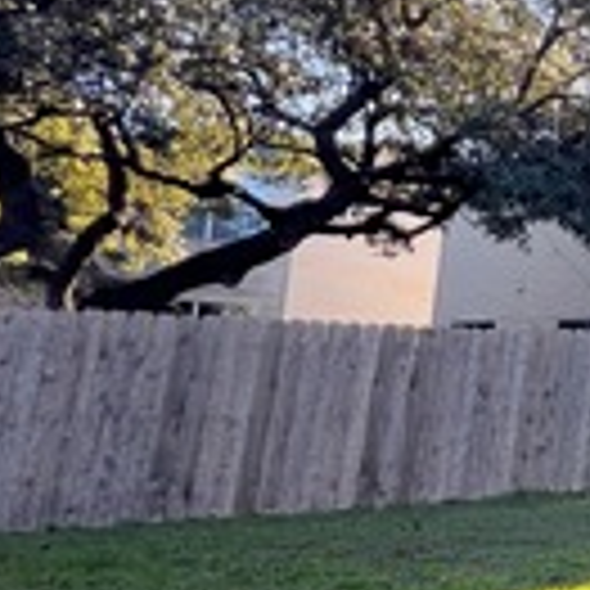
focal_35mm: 56
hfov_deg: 16.5
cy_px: 405
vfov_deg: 30.3
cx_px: 1333
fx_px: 1080
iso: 32
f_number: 1.8
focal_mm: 1.57
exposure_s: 1/247
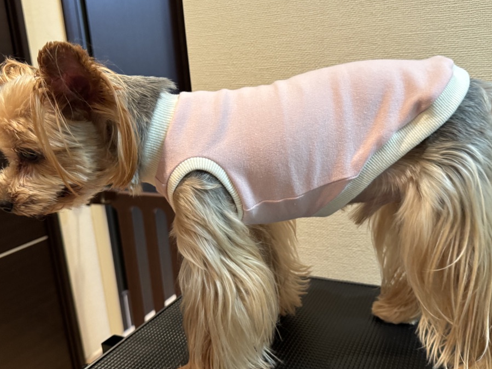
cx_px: 259
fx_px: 455
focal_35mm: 32
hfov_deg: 56.8
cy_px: 194
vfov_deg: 44.1
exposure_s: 1/60
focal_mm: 6.76
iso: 400
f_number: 1.78
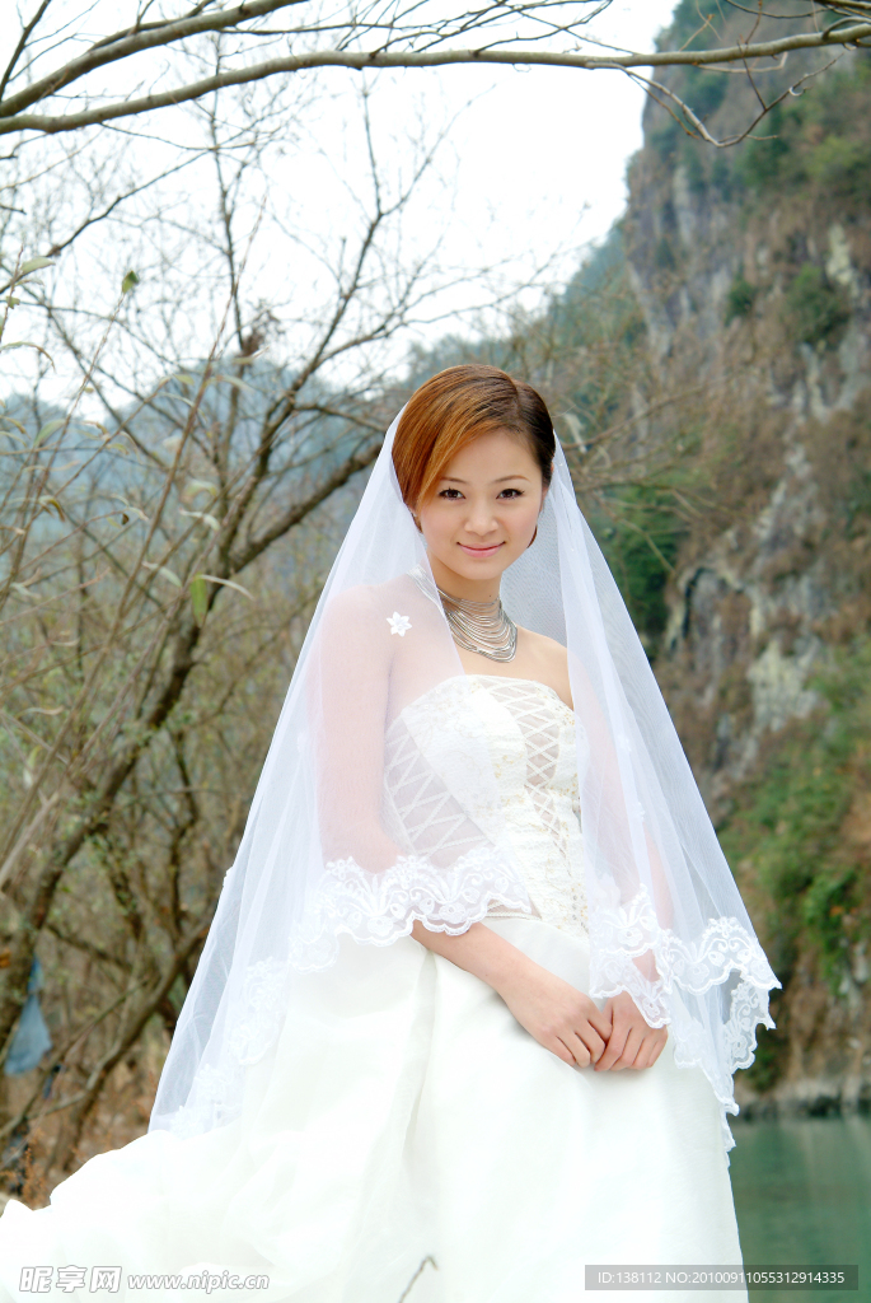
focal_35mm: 80
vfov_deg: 25.5
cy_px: 652
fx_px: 2878
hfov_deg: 17.2
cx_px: 436
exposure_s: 1/60
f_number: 5.6
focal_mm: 53
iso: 160
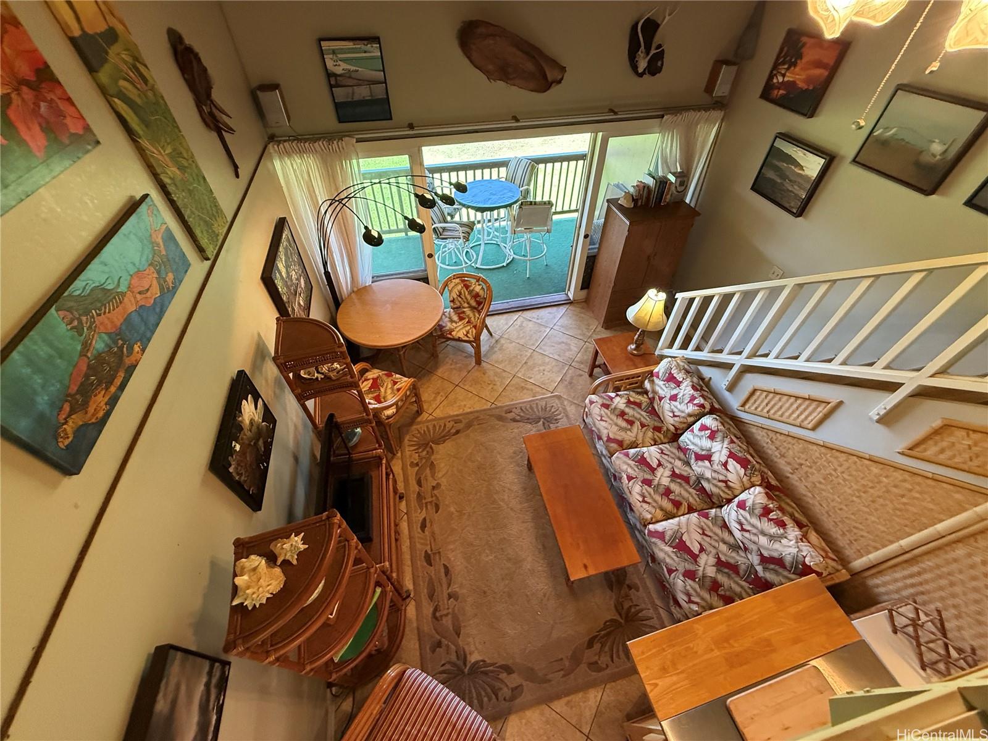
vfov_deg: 85.7
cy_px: 370
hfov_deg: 102.1
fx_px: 400
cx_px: 494
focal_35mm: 14
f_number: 2.2
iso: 500
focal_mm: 2.22
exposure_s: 1/120
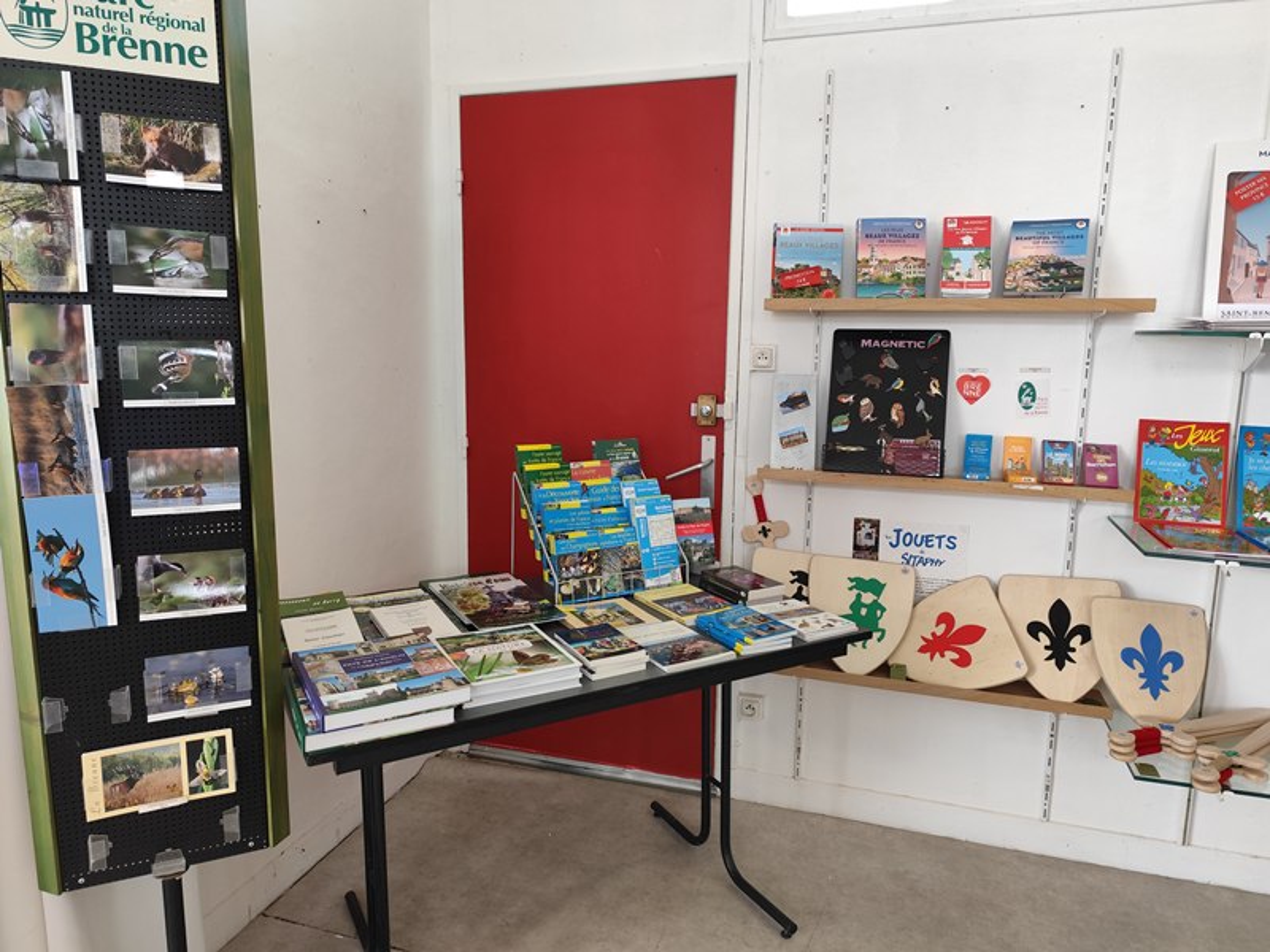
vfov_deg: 58.9
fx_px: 844
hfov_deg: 73.9
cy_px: 476
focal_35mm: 23
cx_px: 635
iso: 500
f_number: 1.65
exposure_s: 1/100
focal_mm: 6.19
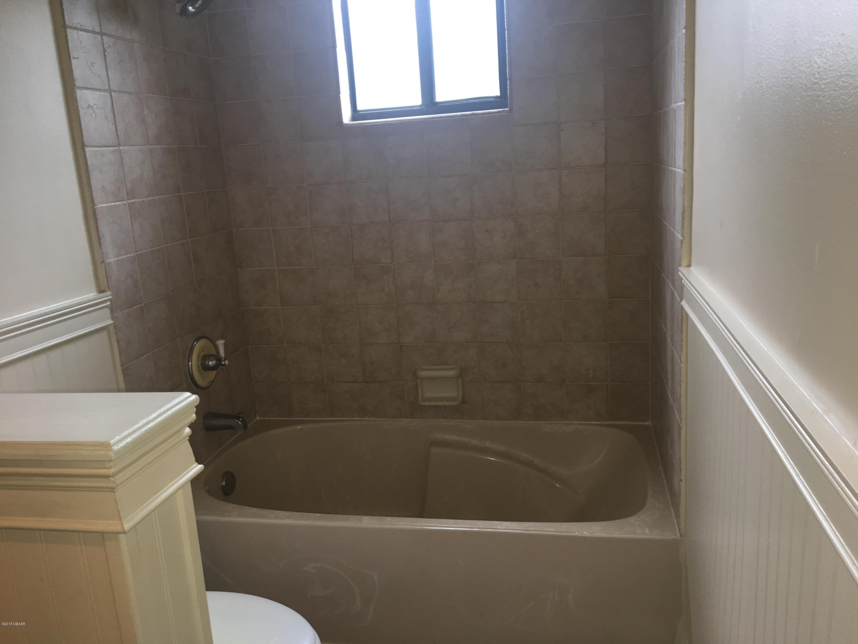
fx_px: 719
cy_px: 322
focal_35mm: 29
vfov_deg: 48.2
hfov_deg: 61.7
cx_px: 429
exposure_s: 1/30
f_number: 2.2
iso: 50
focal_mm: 4.15
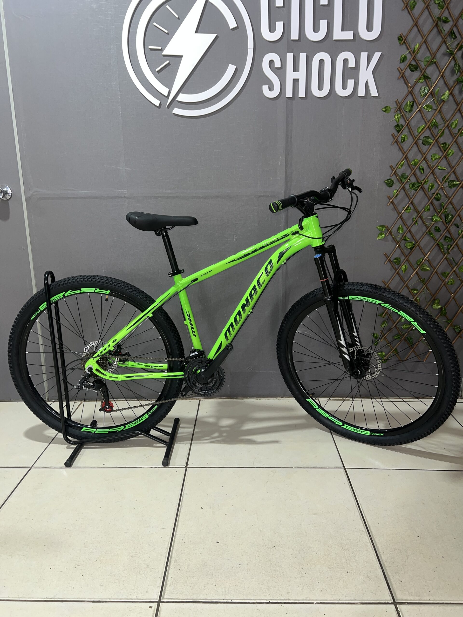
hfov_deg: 53.1
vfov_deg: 67.3
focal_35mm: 26
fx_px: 464
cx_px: 232
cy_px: 308
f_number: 1.5
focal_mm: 5.7
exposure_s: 1/27
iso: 40
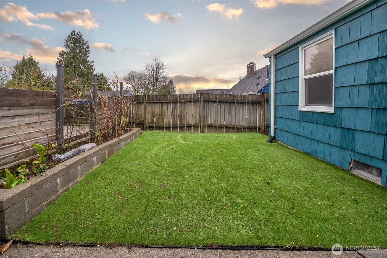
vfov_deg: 90.1
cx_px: 194
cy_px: 129
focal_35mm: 12
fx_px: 129
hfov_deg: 112.6
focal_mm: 12
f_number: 7.1
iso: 100
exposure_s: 1/60
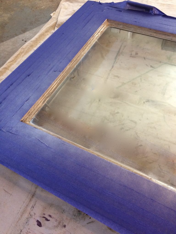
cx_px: 88
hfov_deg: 48.2
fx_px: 197
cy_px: 117
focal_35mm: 29
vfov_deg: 61.7
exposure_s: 1/30
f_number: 2.2
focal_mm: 4.15
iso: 160
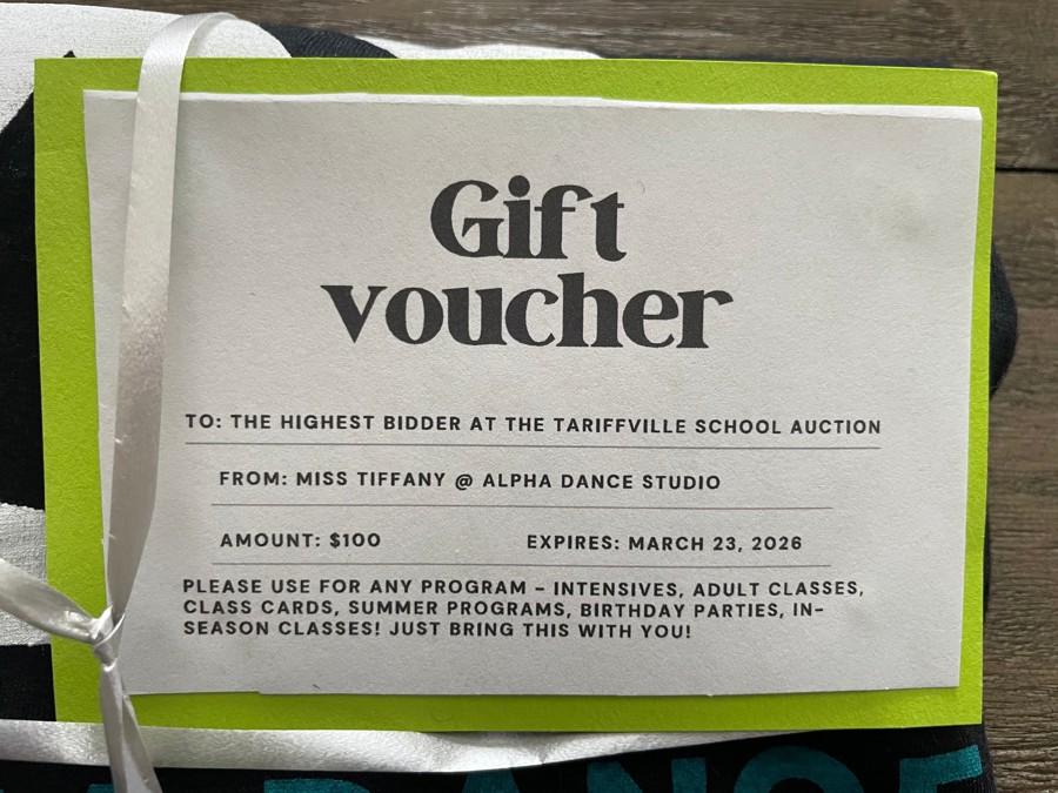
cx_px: 529
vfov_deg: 53.1
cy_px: 396
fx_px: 795
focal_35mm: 26
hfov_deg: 67.3
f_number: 1.6
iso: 125
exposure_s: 1/97
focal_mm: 4.2
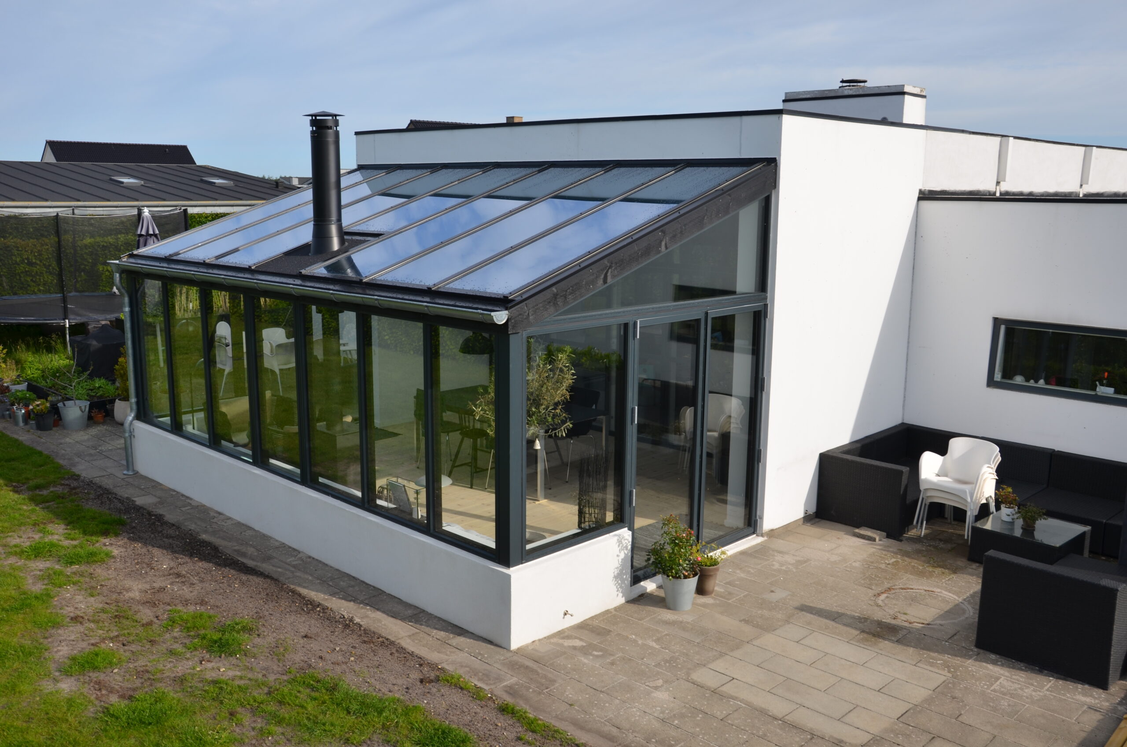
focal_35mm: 33
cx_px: 564
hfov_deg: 57.3
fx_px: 1031
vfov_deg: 39.8
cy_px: 374
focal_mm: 22
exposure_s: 1/250
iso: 100
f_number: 8
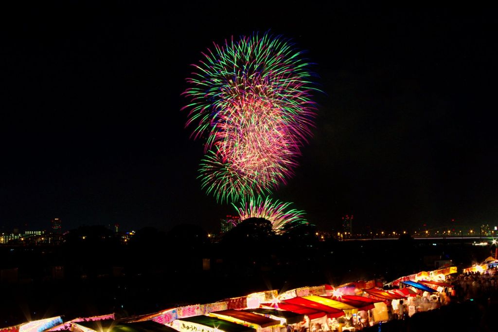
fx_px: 1300
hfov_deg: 21.7
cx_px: 249
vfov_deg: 14.5
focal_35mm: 94
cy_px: 166
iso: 200
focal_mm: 62.5
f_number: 14
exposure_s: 8
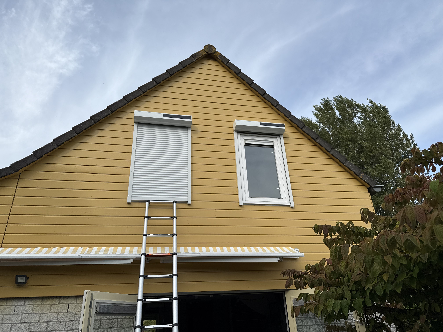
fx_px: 307
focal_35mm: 24
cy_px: 166
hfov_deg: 71.6
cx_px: 222
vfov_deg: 56.8
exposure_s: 1/4167
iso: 80
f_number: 1.78
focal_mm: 6.76
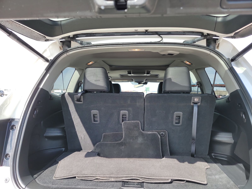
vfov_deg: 56.8
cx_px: 126
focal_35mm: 24
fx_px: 175
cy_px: 94
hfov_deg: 71.6
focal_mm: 6.7
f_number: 1.8
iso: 50
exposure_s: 1/137
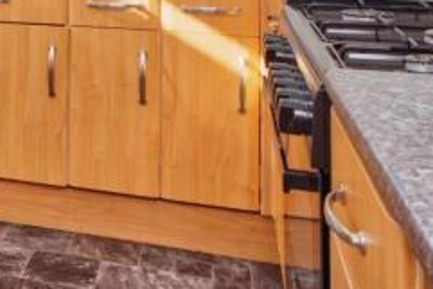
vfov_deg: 18.2
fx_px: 818
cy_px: -125
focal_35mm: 68
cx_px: -138
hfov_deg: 25.3
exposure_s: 1/60
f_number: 9
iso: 400
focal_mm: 16
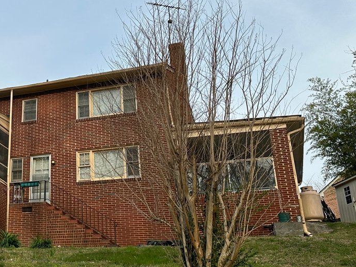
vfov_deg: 27.5
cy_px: 109
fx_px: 545
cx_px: 9
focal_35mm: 53
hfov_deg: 33.4
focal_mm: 6.86
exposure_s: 1/3247
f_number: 1.78
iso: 80
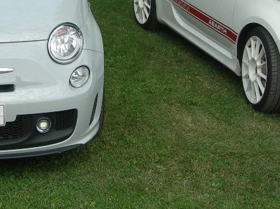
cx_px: 138
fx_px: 744
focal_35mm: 92
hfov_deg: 21.3
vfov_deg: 15.8
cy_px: 1
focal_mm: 7.8
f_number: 4.8
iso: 50
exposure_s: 1/210
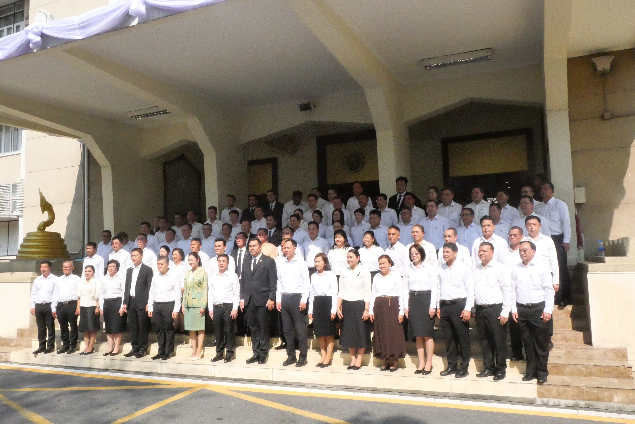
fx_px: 512
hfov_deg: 63.6
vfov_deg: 45.0
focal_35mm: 29
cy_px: 212
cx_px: 318
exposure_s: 1/2000
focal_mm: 14
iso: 6400
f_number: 18
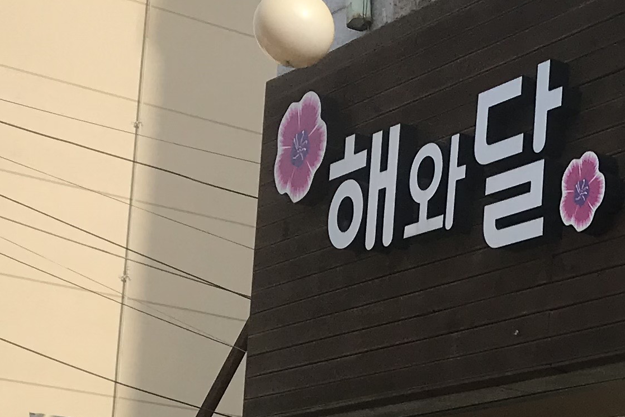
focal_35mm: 105
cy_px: 600
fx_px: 1823
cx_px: 822
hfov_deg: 18.1
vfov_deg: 12.5
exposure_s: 1/1497
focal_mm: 3.99
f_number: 1.8
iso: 20
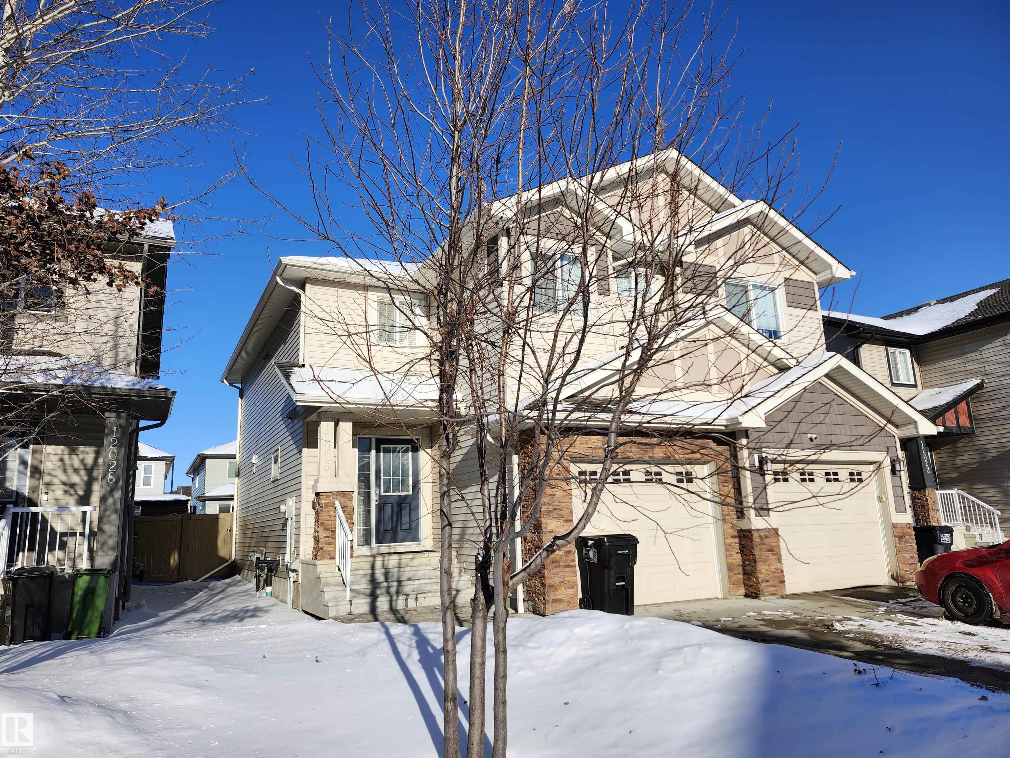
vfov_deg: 58.9
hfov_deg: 73.9
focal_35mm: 23
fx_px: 671
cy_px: 379
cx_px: 505
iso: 25
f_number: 1.8
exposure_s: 1/2105
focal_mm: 5.54
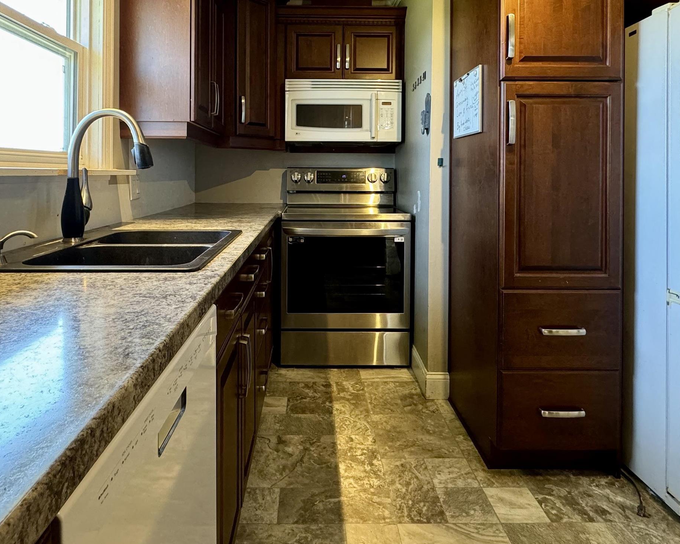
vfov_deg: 59.4
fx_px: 463
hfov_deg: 72.5
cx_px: 321
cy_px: 178
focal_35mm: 23
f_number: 2.2
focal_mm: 2.22
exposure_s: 1/60
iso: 200
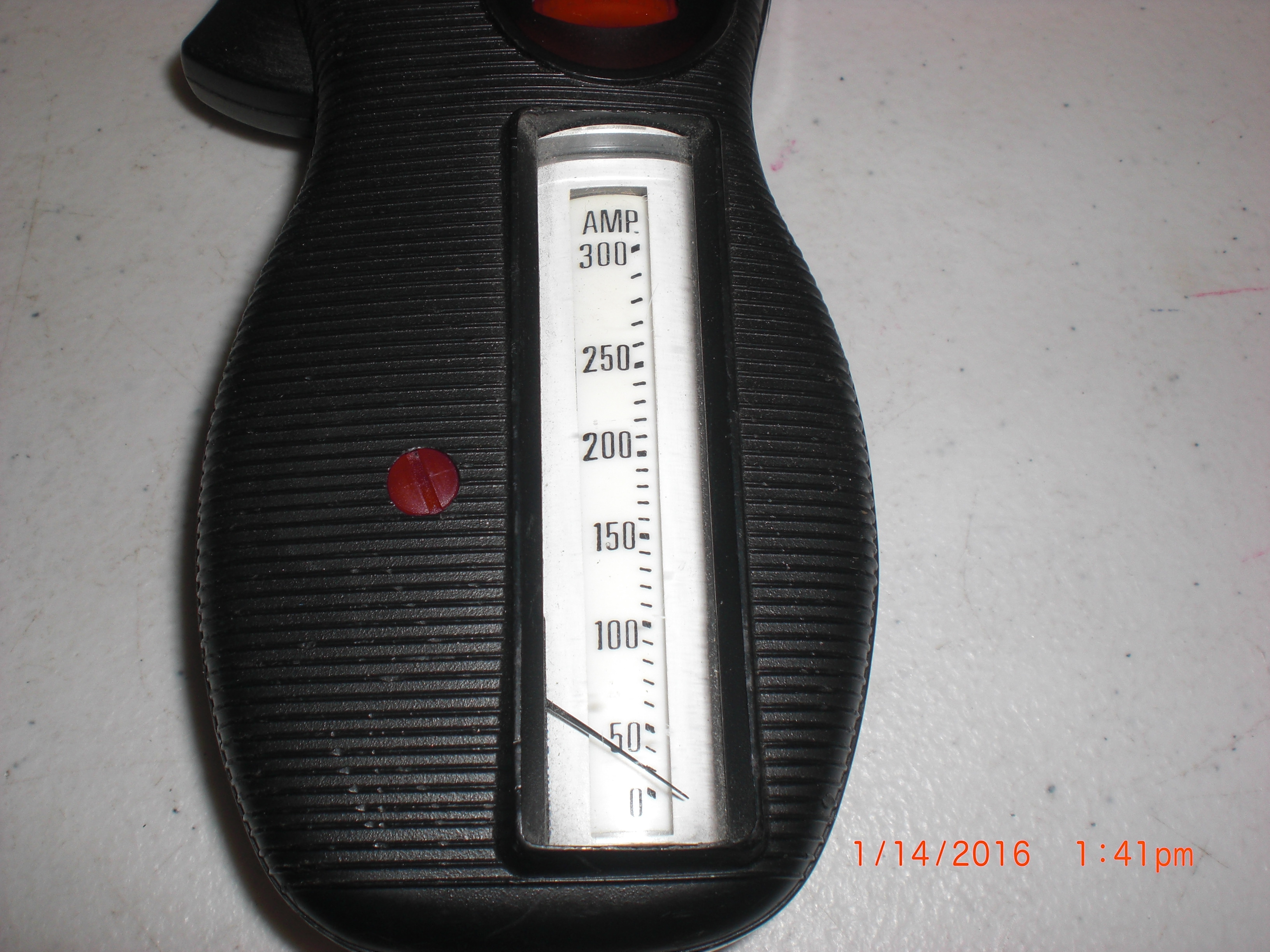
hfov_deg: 49.0
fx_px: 1394
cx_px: 635
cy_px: 476
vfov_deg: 37.7
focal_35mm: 38
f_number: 5.6
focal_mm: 6.3
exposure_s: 1/60
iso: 64
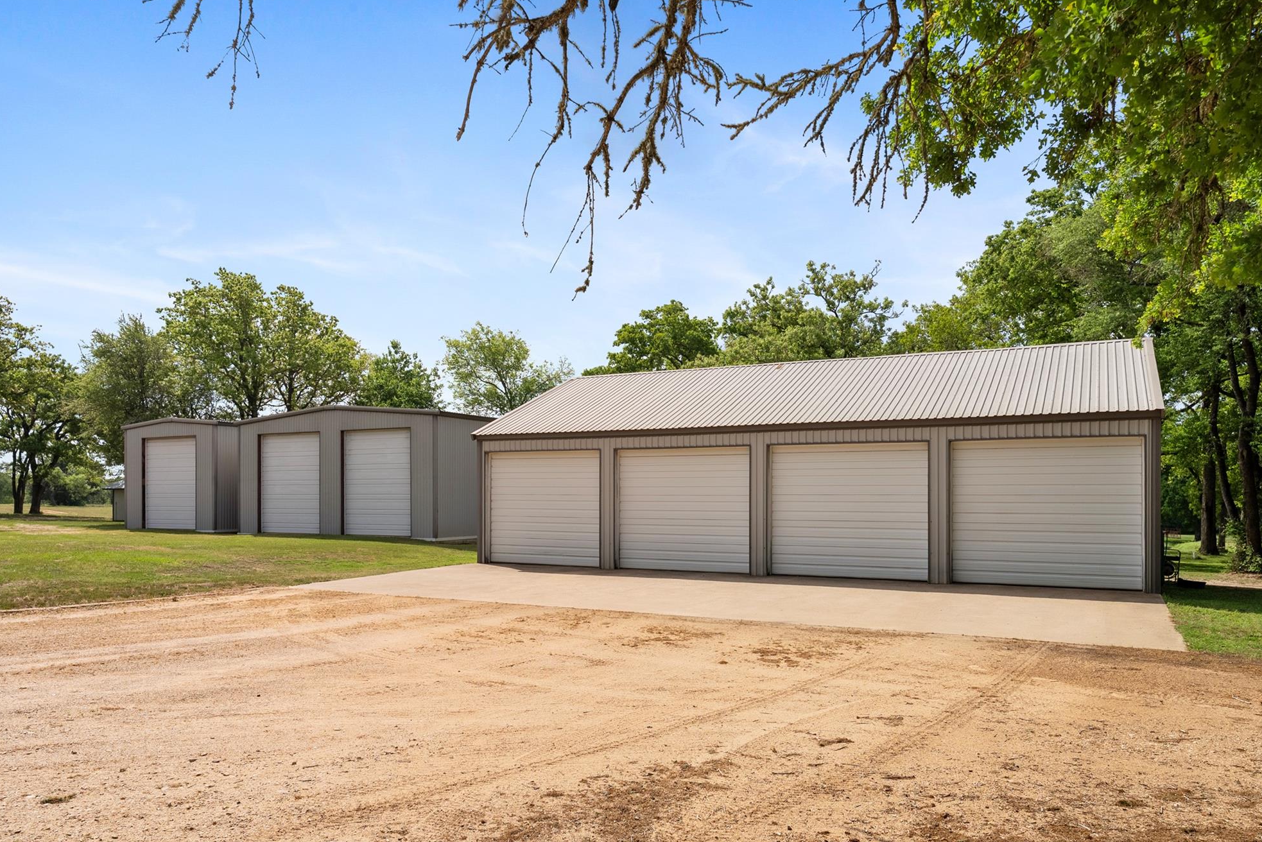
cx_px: 634
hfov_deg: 71.5
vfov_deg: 51.3
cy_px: 429
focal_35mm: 25
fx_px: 877
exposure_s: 1/400
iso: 250
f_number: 8
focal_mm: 24
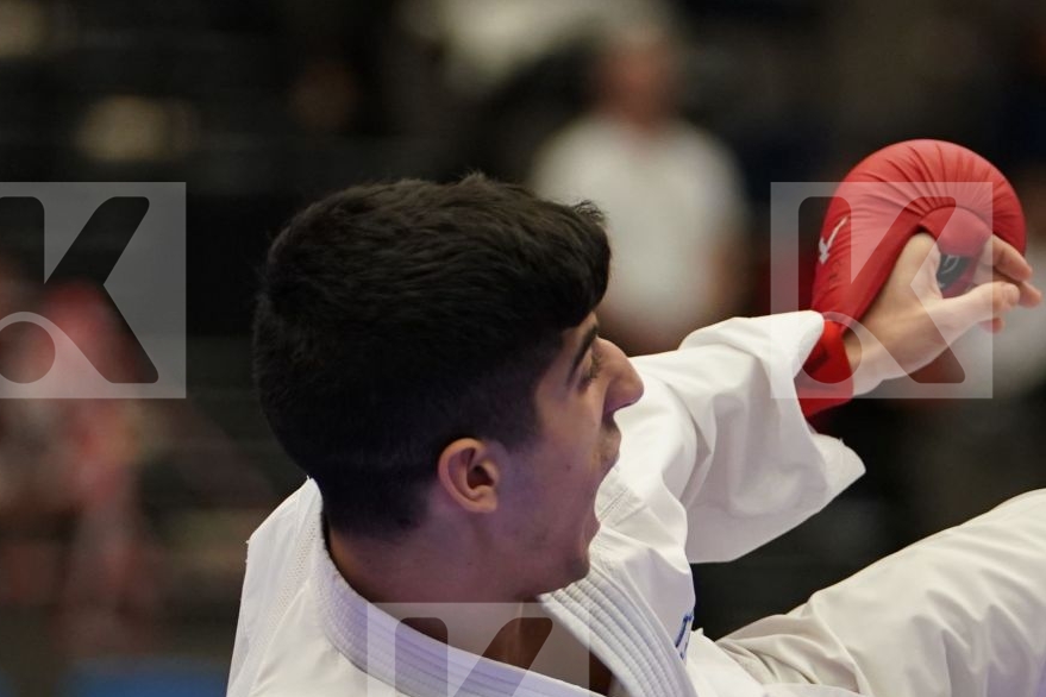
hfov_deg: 3.9
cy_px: 711
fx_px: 15224
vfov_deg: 2.6
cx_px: 882
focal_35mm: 524
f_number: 2.8
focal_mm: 171
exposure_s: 1/1000
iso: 2000
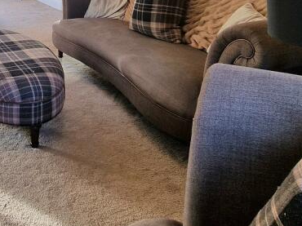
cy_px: -28
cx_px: 23
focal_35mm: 36
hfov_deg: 45.8
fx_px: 314
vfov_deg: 33.9
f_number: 2.2
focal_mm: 2.2
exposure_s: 1/50
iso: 64
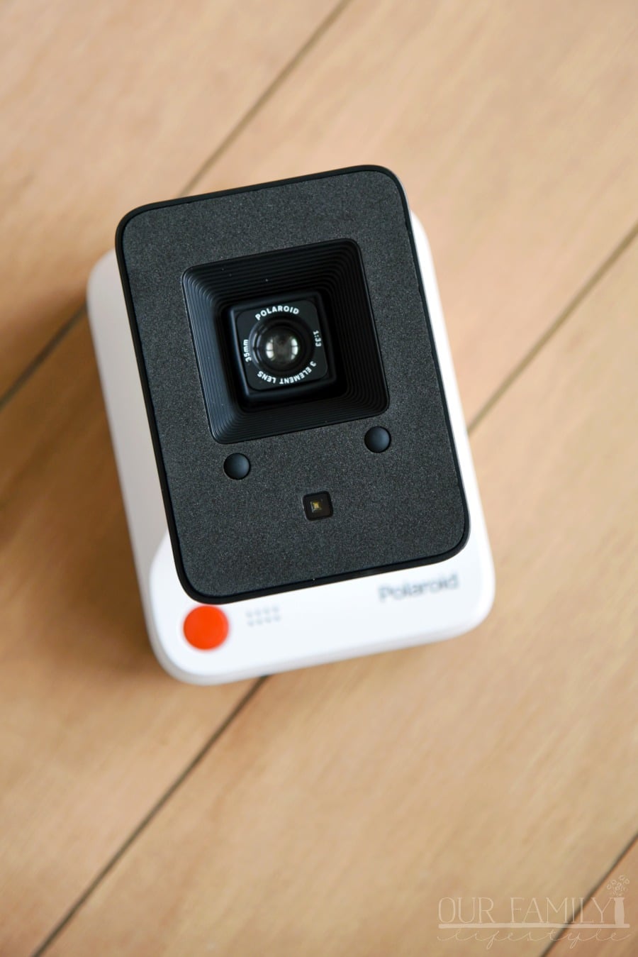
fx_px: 3188
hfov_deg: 11.4
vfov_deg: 17.1
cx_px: 319
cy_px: 478
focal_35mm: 120
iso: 900
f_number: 4
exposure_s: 1/60
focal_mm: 120
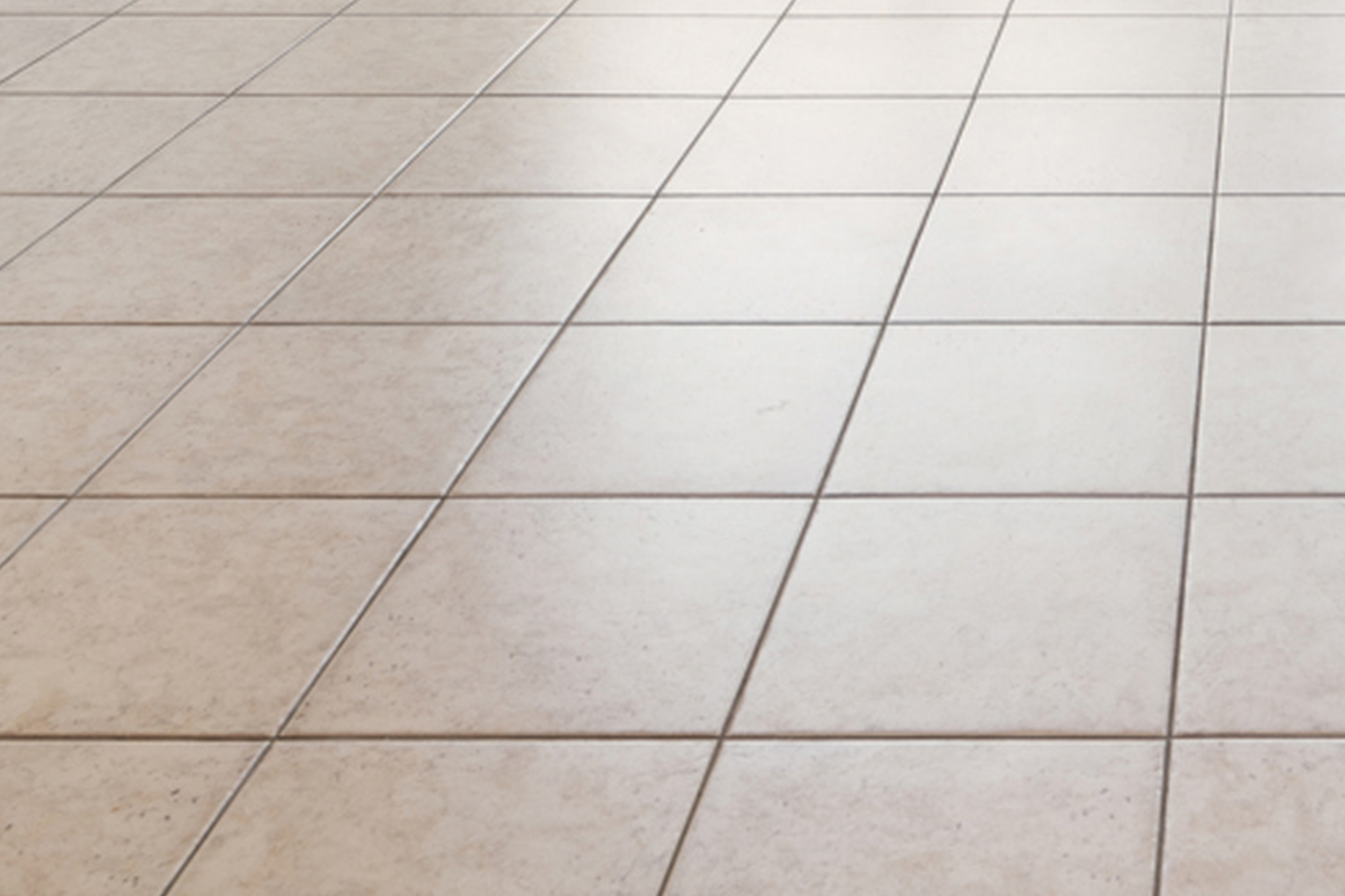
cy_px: -684
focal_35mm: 59
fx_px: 2203
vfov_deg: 18.4
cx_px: 1306
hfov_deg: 31.7
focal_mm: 16
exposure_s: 1/1.25
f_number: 11
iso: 250
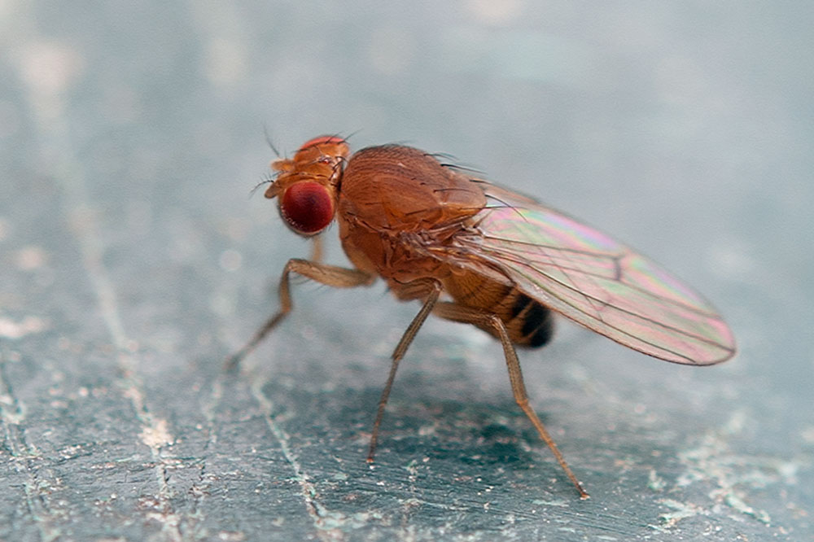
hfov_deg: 33.4
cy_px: 271
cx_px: 407
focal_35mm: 60
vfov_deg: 22.6
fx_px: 1356
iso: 400
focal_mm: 60
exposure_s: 1/125
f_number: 10
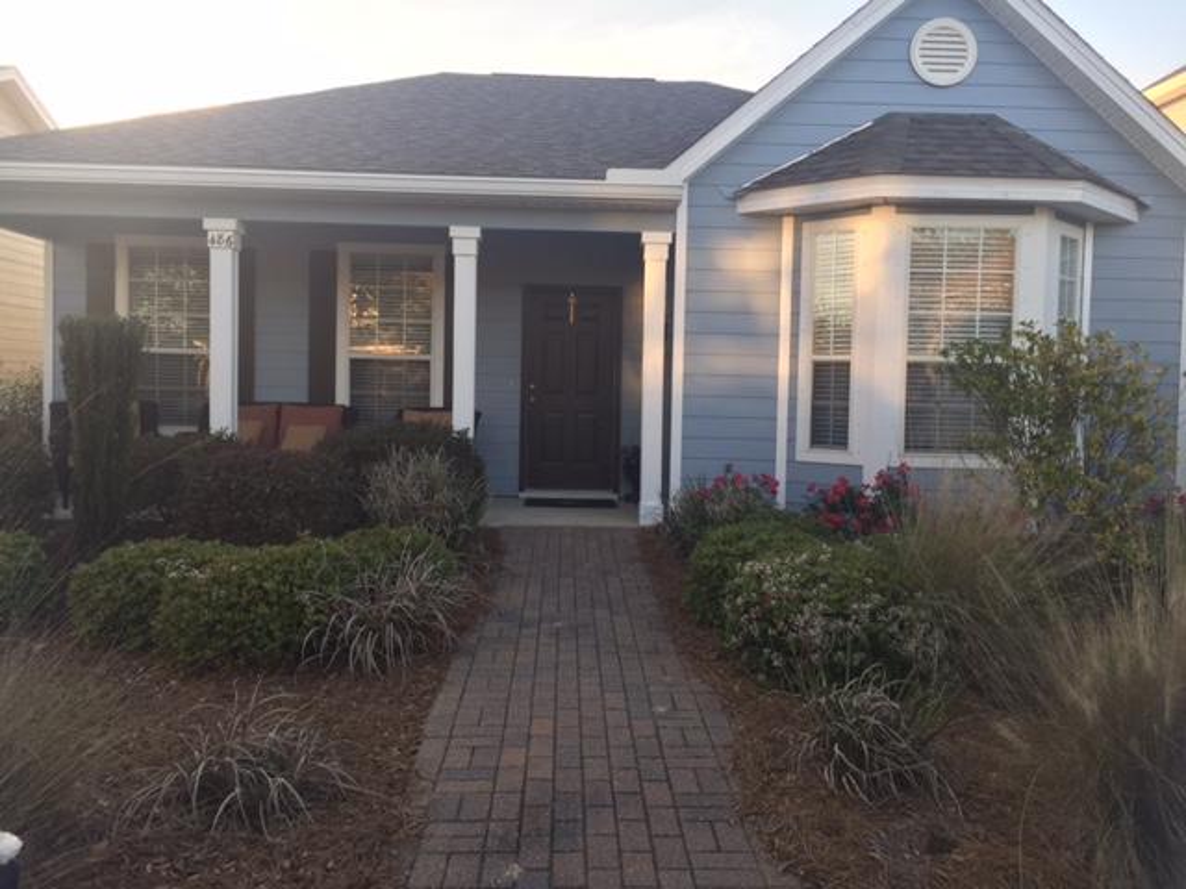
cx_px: 593
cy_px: 444
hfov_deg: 61.7
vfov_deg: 48.2
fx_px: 994
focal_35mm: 29
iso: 32
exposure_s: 1/120
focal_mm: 4.15
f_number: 2.2
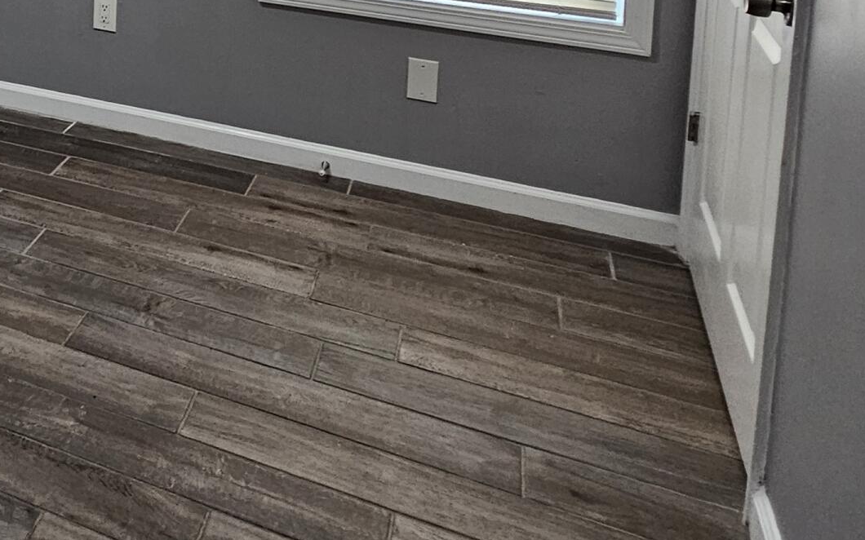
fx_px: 919
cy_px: -182
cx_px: -88
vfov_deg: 27.0
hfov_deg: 40.6
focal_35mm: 39
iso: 160
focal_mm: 2.2
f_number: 2.2
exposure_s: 1/60
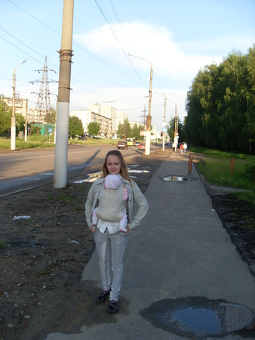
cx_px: 128
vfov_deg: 49.0
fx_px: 373
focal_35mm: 38
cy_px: 170
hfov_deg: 37.8
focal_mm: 6.3
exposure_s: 1/90
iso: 80
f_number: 7.7
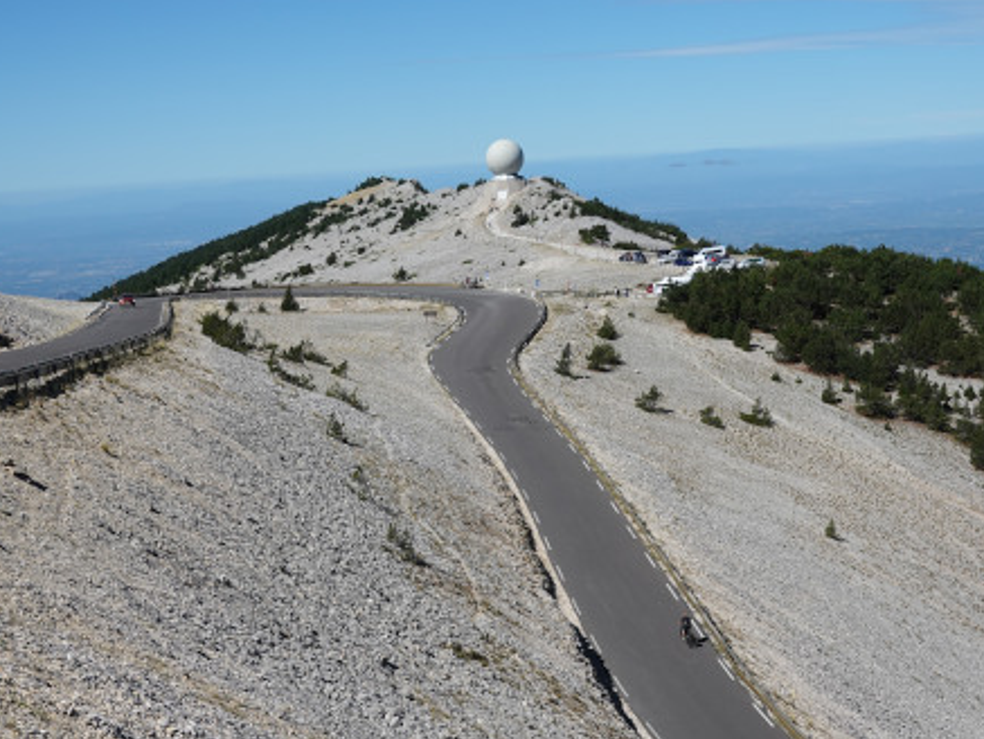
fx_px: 1877
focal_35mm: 66
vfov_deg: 22.3
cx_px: 511
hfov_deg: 29.4
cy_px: 366
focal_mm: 22
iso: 125
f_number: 5.6
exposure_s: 1/1000
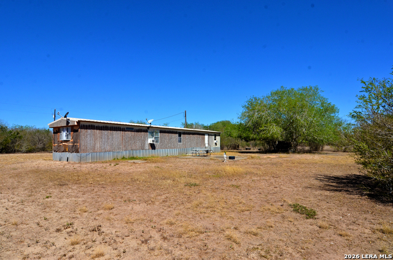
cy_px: 130
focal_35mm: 18
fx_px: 196
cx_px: 196
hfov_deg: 90.1
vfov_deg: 67.2
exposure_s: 1/500
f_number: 11
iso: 320
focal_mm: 12
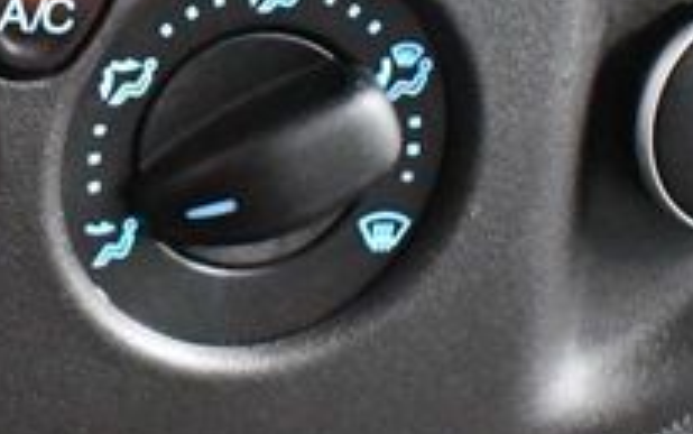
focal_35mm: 114
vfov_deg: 11.4
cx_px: -98
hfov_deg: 17.6
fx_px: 2154
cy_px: 19
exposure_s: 1/60
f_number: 3.5
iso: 11400
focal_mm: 18
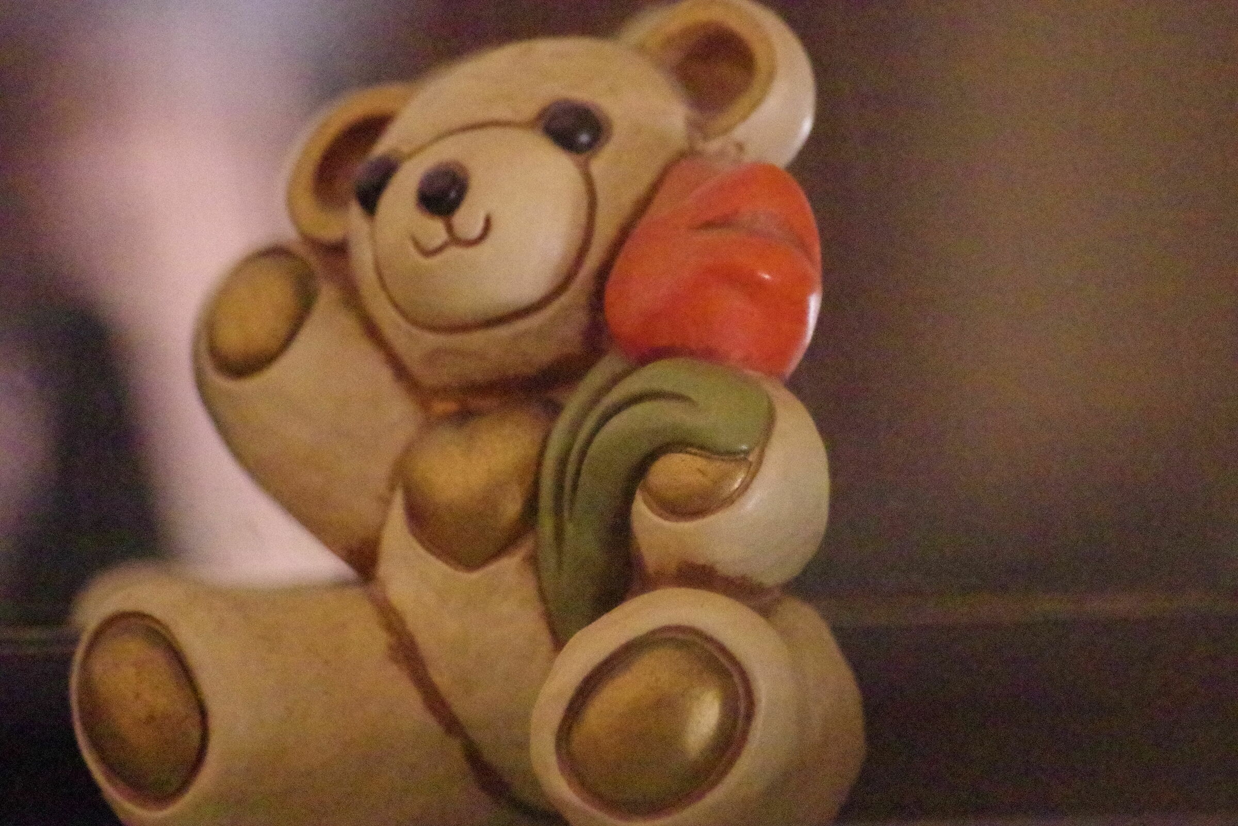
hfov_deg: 4.6
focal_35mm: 450
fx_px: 15474
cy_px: 413
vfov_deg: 3.1
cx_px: 619
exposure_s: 1/160
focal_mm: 300
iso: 51200
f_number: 5.6
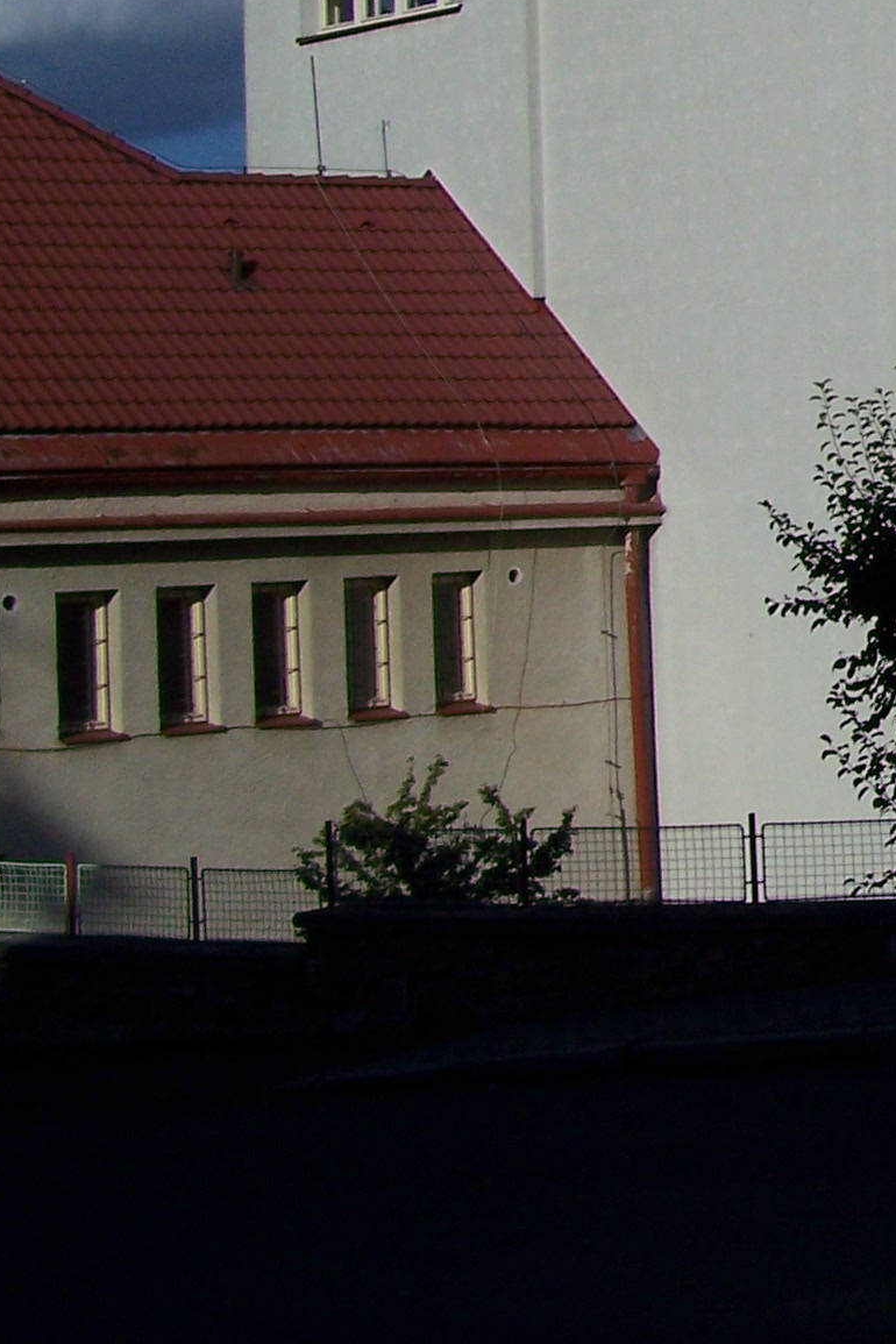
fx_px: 3621
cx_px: 1597
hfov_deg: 12.8
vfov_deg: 20.9
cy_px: 329
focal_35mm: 97
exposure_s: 1/1600
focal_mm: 6.3
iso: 80
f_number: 5.6
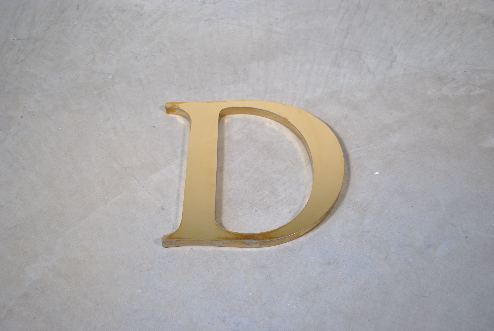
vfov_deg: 29.9
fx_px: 618
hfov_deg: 43.6
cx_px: 247
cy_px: 166
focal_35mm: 45
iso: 200
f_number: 4.5
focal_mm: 30
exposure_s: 1/50
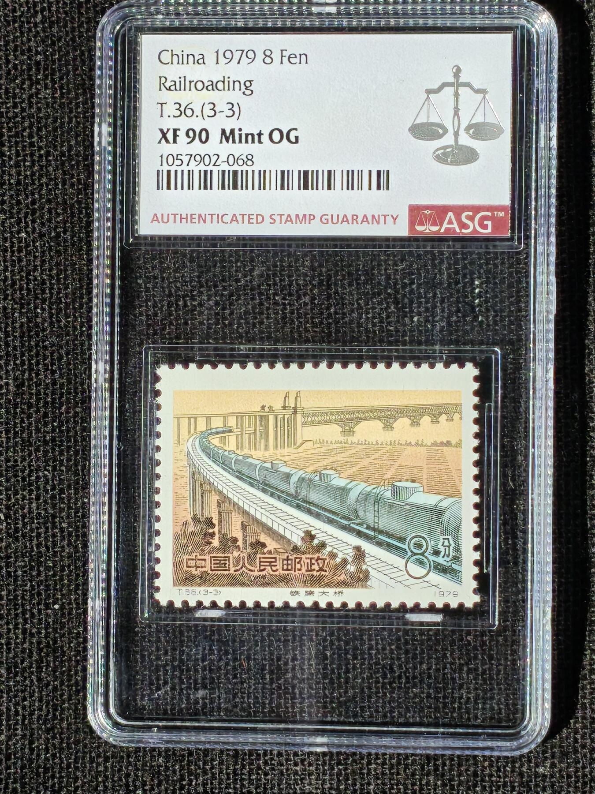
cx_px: 298
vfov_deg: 16.4
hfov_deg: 12.3
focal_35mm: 120
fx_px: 2750
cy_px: 397
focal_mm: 4.94
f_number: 1.5
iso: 50
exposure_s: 1/2247
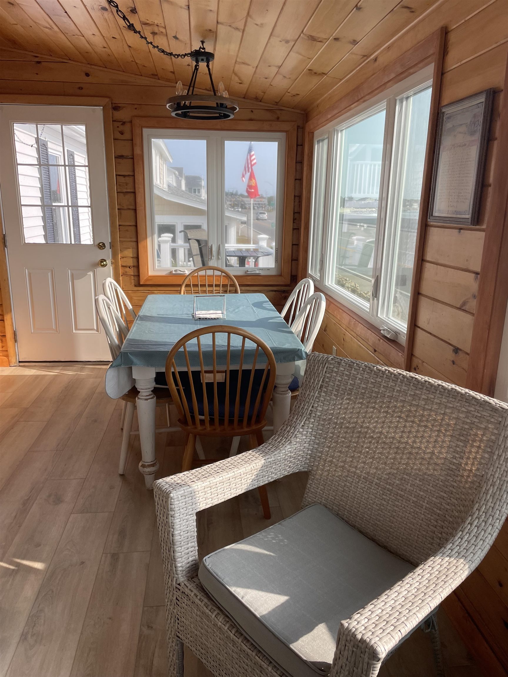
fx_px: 509
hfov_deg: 53.1
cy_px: 338
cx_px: 254
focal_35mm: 26
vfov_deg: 67.3
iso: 32
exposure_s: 1/670
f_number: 1.6
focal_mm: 4.2
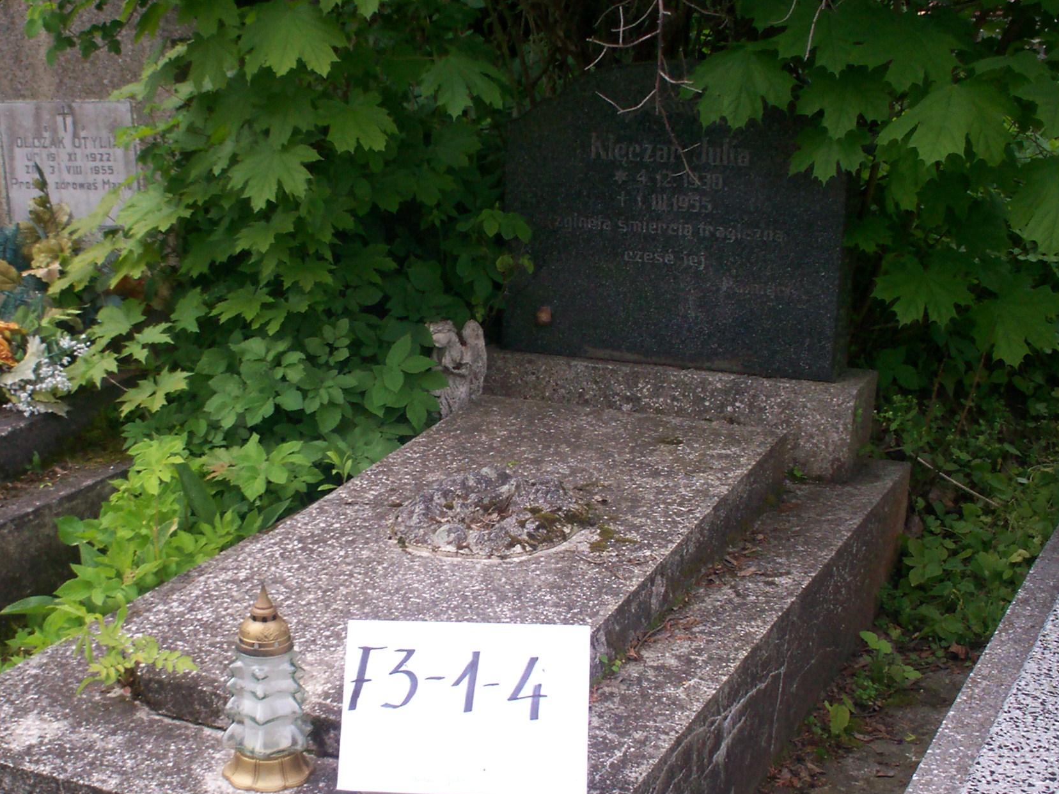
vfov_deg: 26.1
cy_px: 473
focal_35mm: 56
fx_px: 1713
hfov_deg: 34.2
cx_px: 414
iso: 100
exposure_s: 1/219
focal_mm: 6
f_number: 4.5
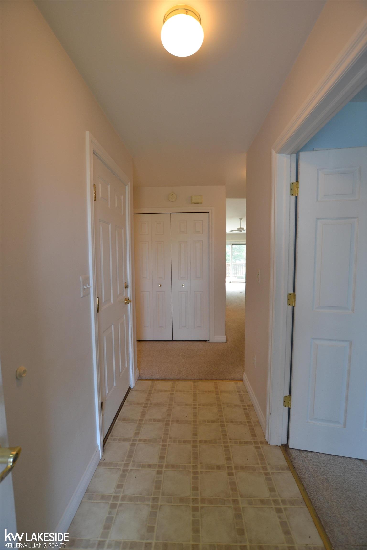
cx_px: 184
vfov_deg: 100.4
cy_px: 275
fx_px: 229
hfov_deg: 77.3
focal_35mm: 15
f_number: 4
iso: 400
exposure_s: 1/60
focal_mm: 10
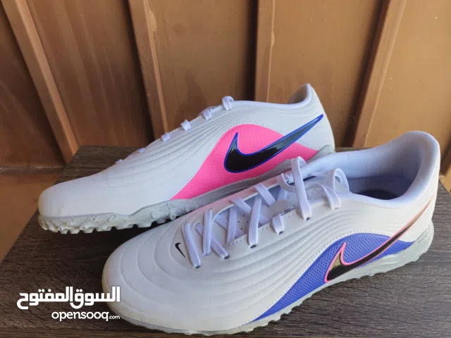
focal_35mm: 23
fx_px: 300
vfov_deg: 58.9
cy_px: 169
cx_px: 226
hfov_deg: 73.9
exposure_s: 1/176
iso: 50
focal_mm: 5.54
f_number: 1.8
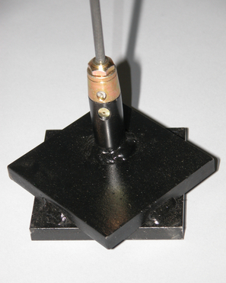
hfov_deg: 11.0
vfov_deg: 13.7
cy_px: 151
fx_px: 1178
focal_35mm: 141
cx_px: 113
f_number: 3.8
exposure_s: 1/125
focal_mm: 34.7
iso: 100
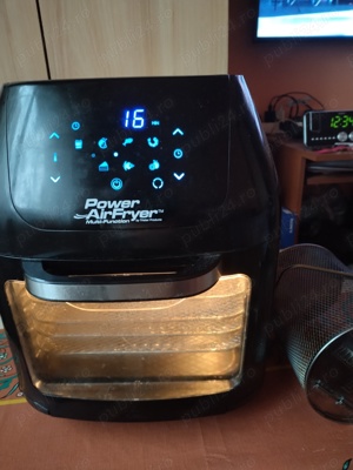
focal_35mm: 26
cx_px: 176
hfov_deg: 53.1
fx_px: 354
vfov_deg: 67.3
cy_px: 235
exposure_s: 1/12.5
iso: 1942
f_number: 1.8
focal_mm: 4.75
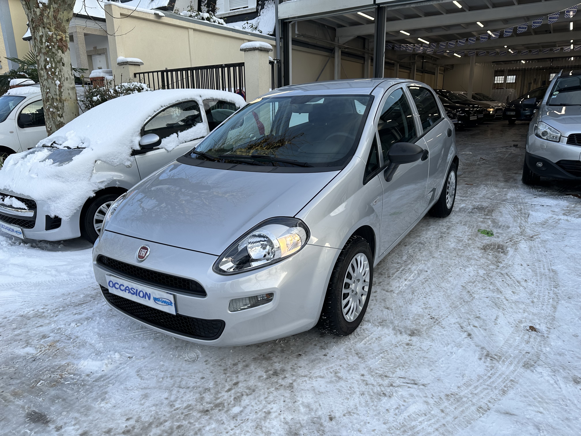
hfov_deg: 71.6
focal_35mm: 24
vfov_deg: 56.8
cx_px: 290
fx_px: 403
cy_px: 218
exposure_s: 1/1050
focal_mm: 6.86
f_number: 1.78
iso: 80
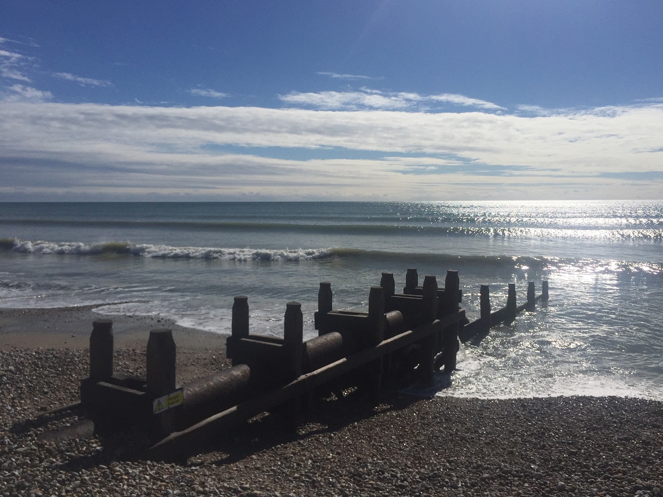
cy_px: 241
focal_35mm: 30
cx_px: 337
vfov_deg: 46.8
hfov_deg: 60.0
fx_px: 575
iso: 40
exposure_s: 1/20000
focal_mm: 4.15
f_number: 2.2
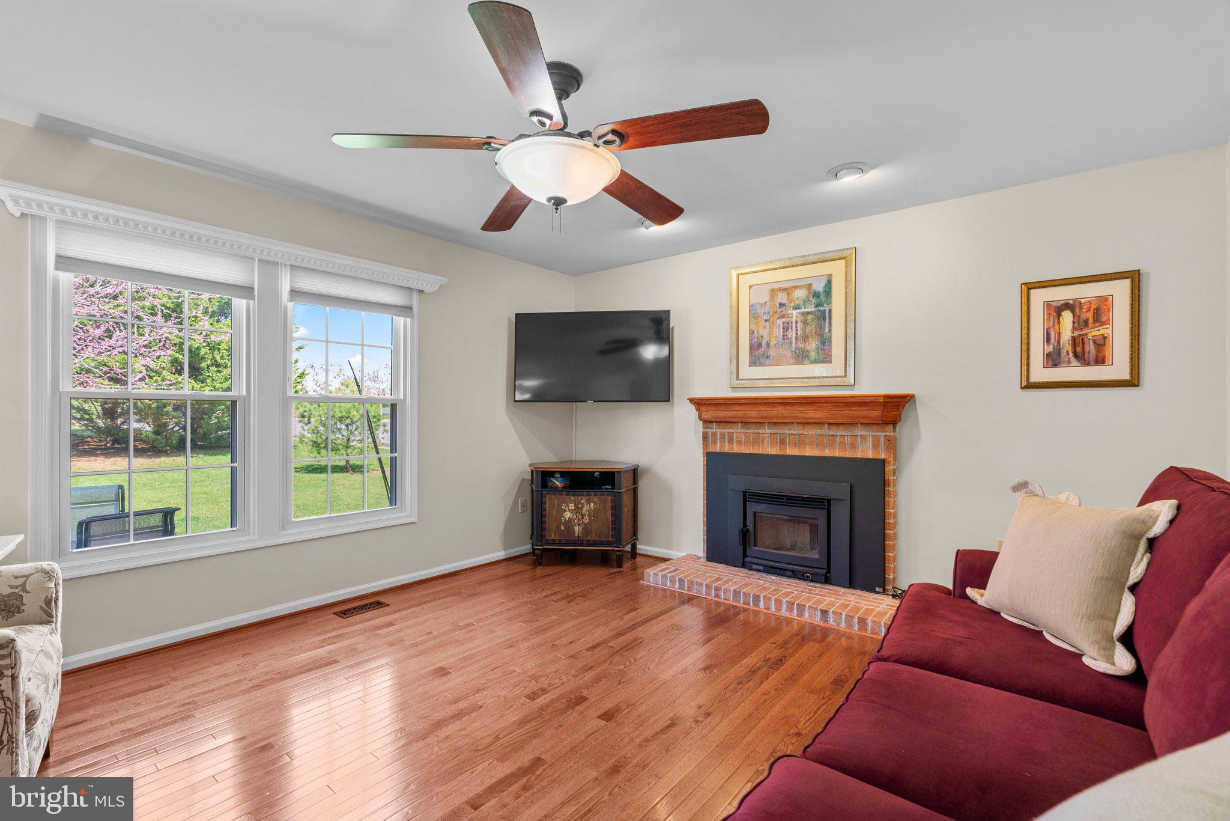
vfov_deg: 73.8
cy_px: 410
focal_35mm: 16
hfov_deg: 96.7
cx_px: 615
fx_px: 547
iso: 100
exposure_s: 1/2.5
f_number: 8
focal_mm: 16
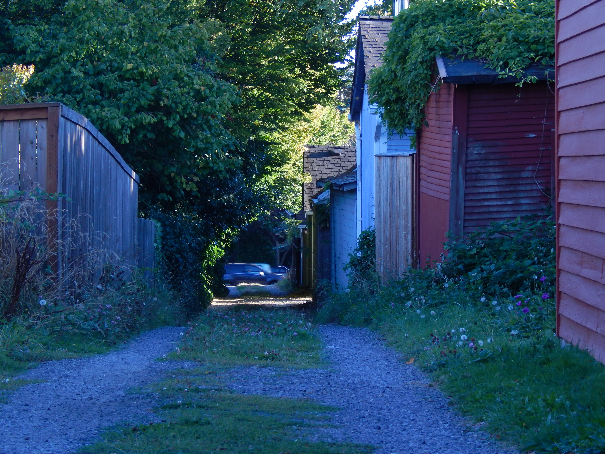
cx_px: 302
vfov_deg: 9.2
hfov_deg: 12.2
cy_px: 227
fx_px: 2831
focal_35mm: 162
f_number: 5.1
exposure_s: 1/60
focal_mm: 28.7
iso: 125
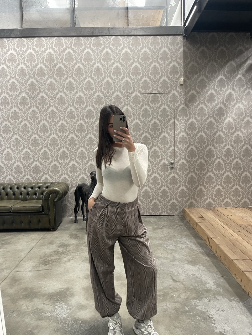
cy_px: 168
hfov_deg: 54.9
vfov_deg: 69.4
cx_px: 126
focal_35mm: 25
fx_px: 243
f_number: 1.6
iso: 250
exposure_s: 1/60
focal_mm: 5.1
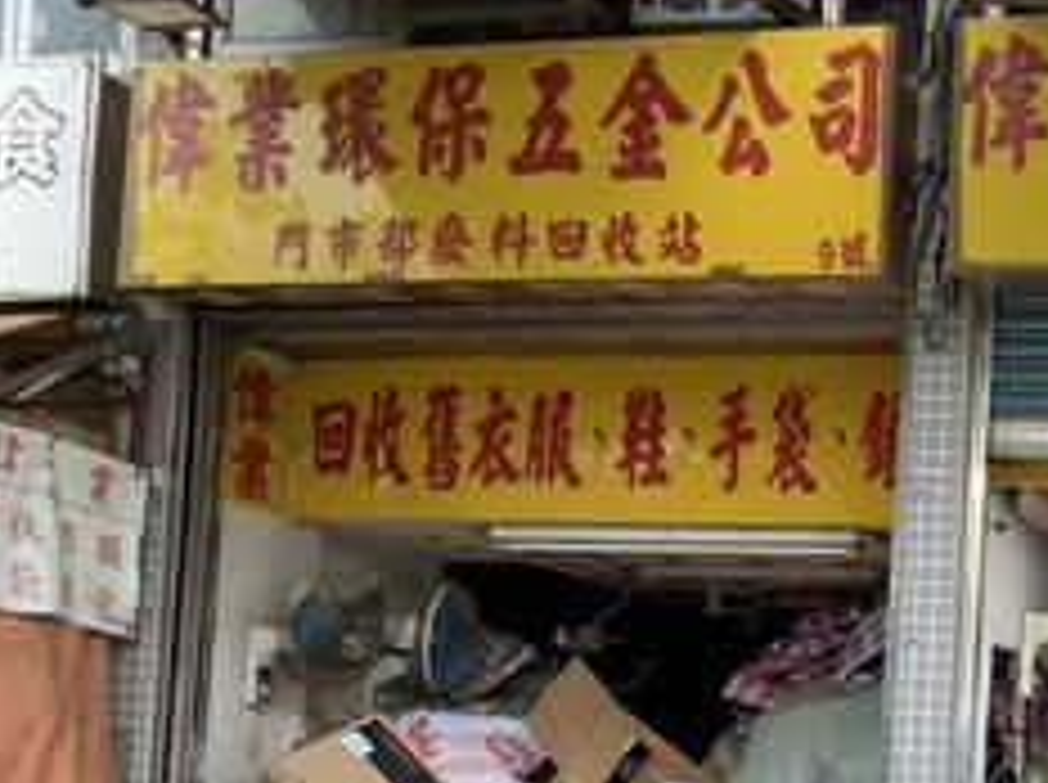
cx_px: 1196
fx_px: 2176
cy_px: 835
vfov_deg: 19.6
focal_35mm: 72
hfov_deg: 24.9
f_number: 2.4
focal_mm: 3.3
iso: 25
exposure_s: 1/100
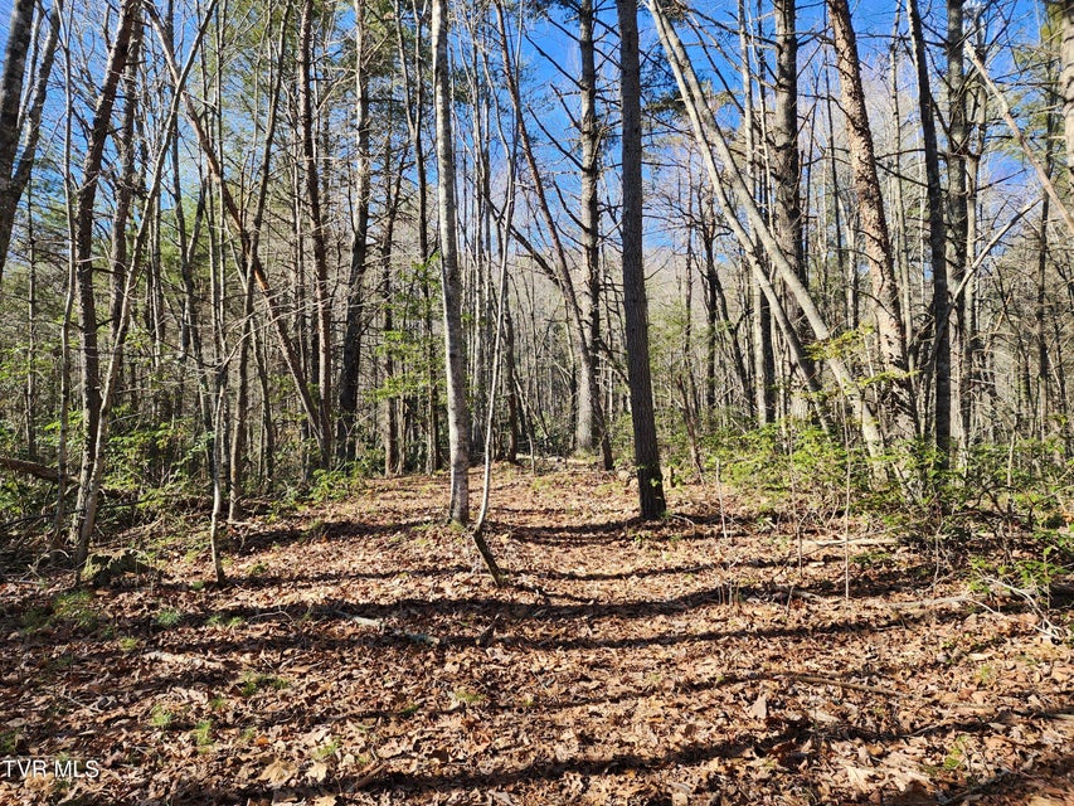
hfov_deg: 73.9
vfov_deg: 58.9
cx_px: 537
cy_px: 403
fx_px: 714
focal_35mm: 23
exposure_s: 1/207
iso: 12
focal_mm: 6.4
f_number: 1.8
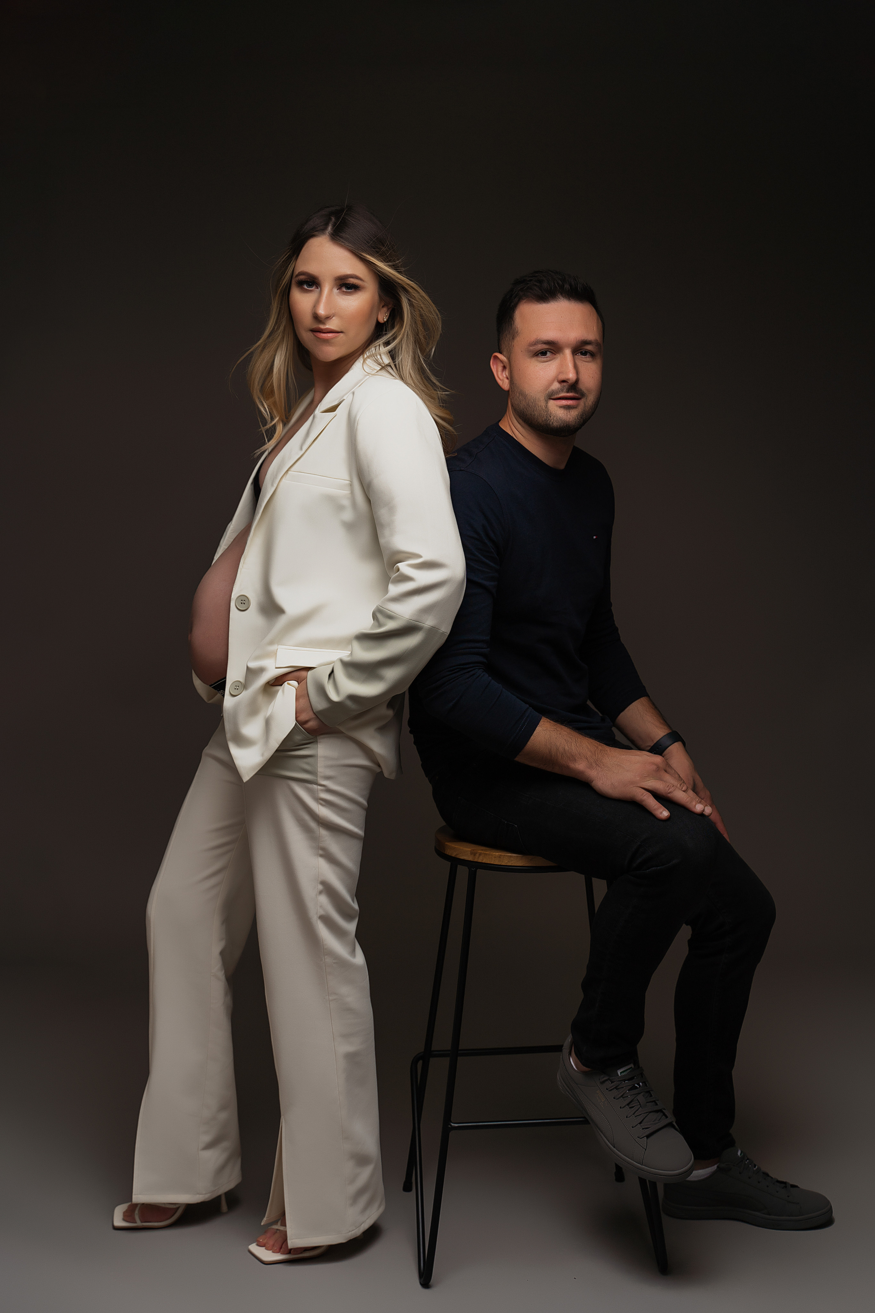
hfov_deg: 27.0
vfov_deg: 39.6
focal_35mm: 50
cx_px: 438
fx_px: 1823
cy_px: 656
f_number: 5
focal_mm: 50
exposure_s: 1/160
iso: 200
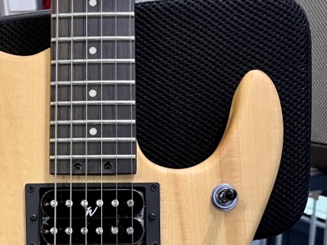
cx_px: 97
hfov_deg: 30.4
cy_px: 277
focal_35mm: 63
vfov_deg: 21.9
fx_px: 595
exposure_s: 1/60
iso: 400
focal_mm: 5.1
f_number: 1.6
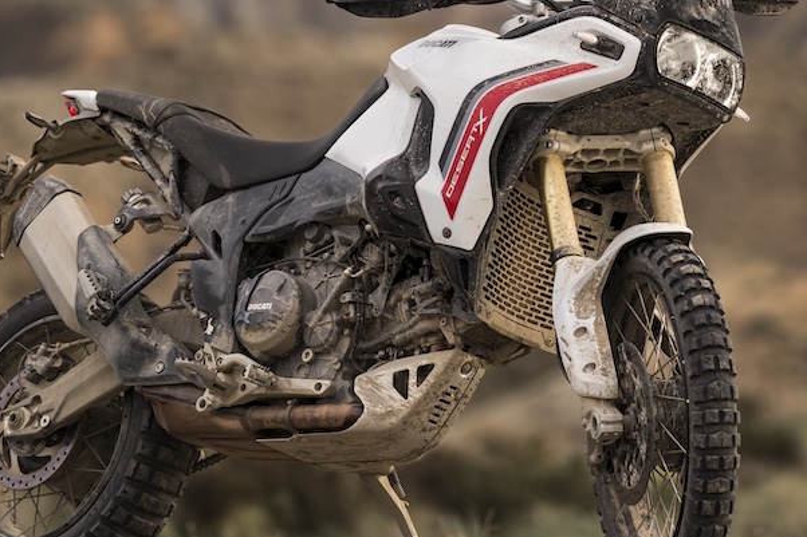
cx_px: 496
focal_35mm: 333
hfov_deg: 6.2
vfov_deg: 4.1
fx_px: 7462
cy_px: 129
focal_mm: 167
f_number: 2.8
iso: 100
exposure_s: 1/250
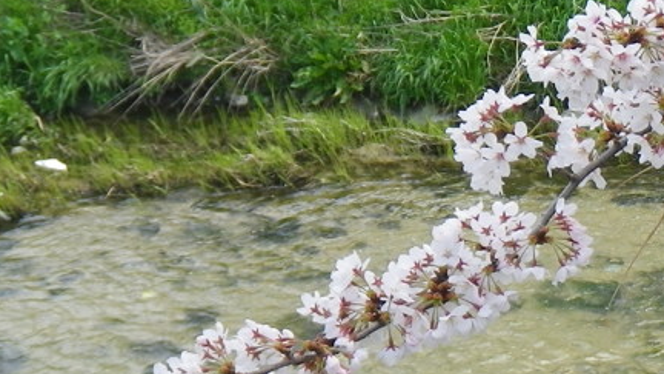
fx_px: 2817
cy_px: 88
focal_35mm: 160
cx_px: 758
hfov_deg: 13.1
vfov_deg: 7.6
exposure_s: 1/80
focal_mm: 11.1
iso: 80
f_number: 5.5
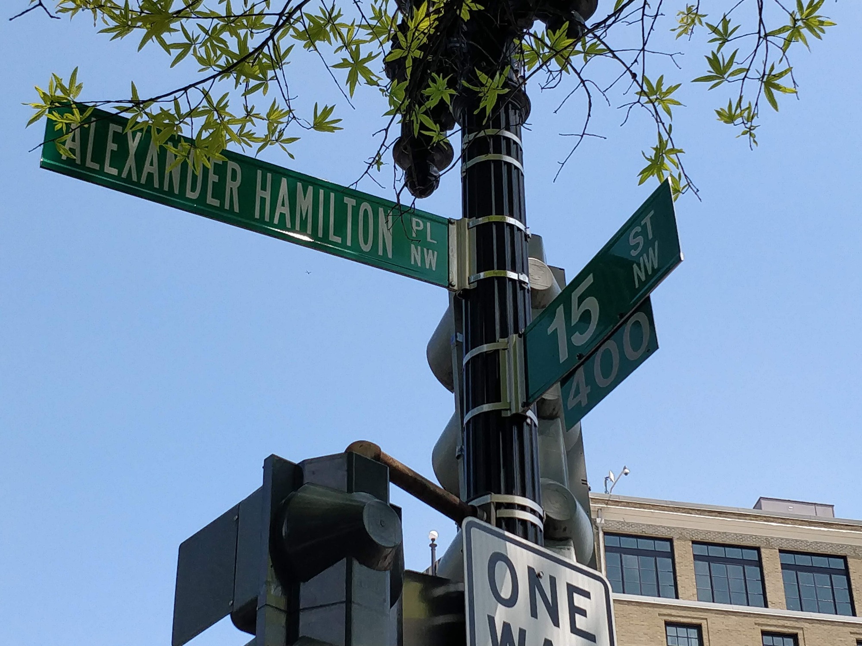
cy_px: 323
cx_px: 431
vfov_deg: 56.8
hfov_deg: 71.6
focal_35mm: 24
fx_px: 598
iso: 125
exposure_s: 1/1641
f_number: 1.7
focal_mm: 4.1
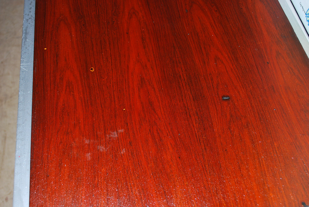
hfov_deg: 43.6
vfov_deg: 29.9
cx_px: 154
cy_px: 104
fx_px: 387
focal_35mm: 45
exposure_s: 1/60
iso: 200
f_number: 4.8
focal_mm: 30
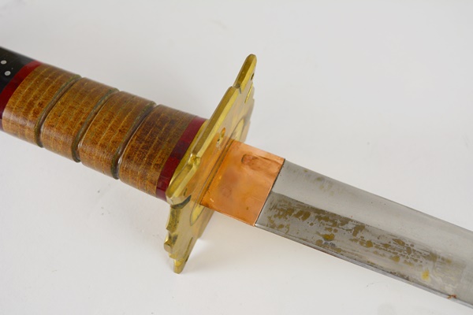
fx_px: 631
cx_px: 236
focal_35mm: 48
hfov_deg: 41.1
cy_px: 158
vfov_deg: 28.1
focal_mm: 32
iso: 360
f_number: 5.6
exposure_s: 1/125
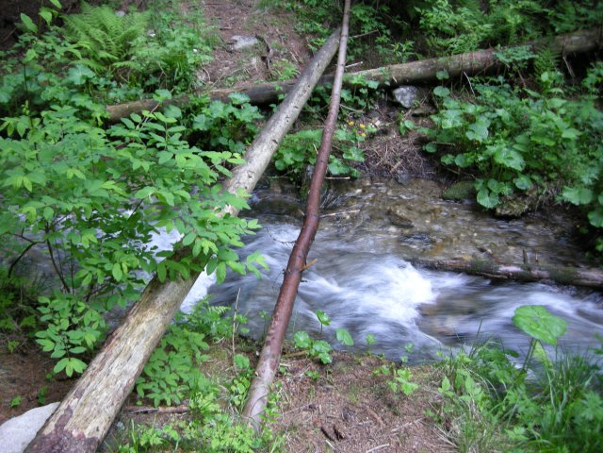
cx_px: 302
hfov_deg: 51.4
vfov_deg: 39.7
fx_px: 627
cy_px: 226
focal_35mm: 36
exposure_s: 1/14.4
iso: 100
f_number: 2.7
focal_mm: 7.5
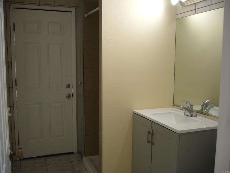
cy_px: 86
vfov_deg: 40.7
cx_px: 115
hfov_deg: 52.6
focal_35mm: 35
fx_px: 233
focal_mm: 5.8
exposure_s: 1/80
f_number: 2.8
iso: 100
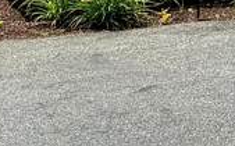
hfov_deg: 8.7
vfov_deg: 6.0
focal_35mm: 193
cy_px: -387
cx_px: 737
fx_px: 1234
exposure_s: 1/2604
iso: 80
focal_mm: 6.76
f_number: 1.78
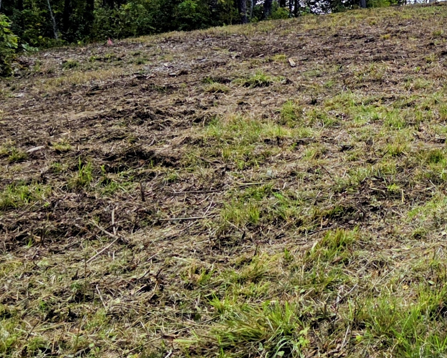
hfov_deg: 24.2
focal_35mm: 71
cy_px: 66
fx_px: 939
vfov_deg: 21.3
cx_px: 544
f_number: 1.8
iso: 64
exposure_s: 1/7891
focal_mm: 5.4
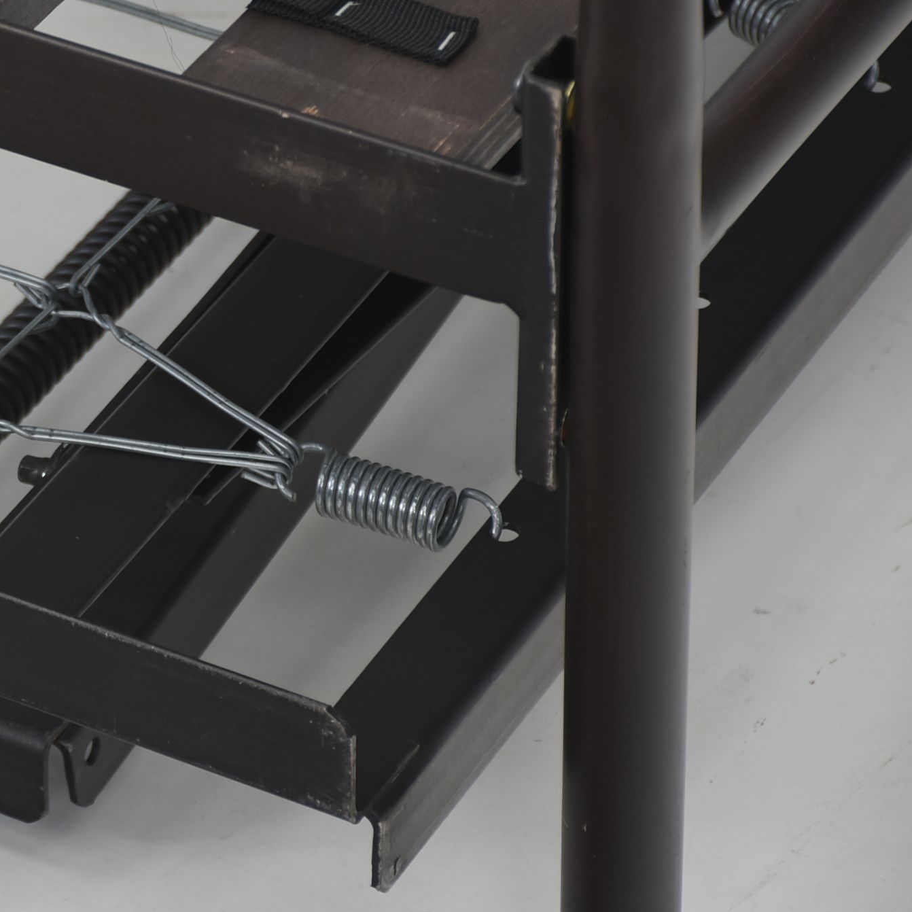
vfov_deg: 6.8
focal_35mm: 256
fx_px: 7631
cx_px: -93
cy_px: 315
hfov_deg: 6.8
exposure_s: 1/100
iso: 160
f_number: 7.1
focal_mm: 90
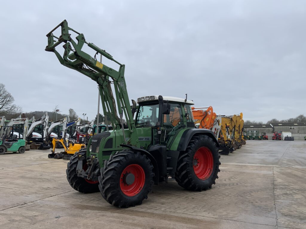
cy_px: 114
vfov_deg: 48.2
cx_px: 153
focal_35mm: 29
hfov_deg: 61.7
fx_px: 256
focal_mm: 3
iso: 16
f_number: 1.8
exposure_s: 1/509
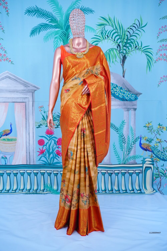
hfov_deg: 40.0
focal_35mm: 33
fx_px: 230
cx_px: 84
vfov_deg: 57.2
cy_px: 126
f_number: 5
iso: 1250
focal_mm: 33
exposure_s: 1/500
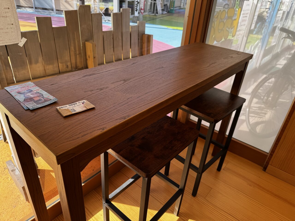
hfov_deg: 71.6
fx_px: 205
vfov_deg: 56.8
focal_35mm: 24
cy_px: 110
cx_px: 148
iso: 80
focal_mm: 6.76
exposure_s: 1/693
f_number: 1.78
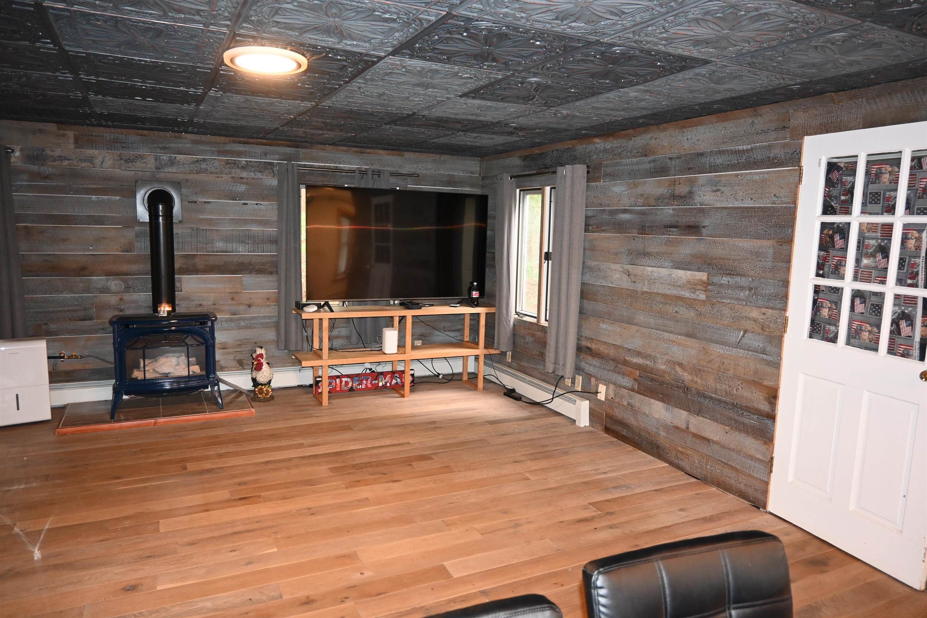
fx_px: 618
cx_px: 464
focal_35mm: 24
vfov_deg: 53.1
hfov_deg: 73.7
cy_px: 309
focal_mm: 16
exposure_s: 1/60
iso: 1250
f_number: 3.5
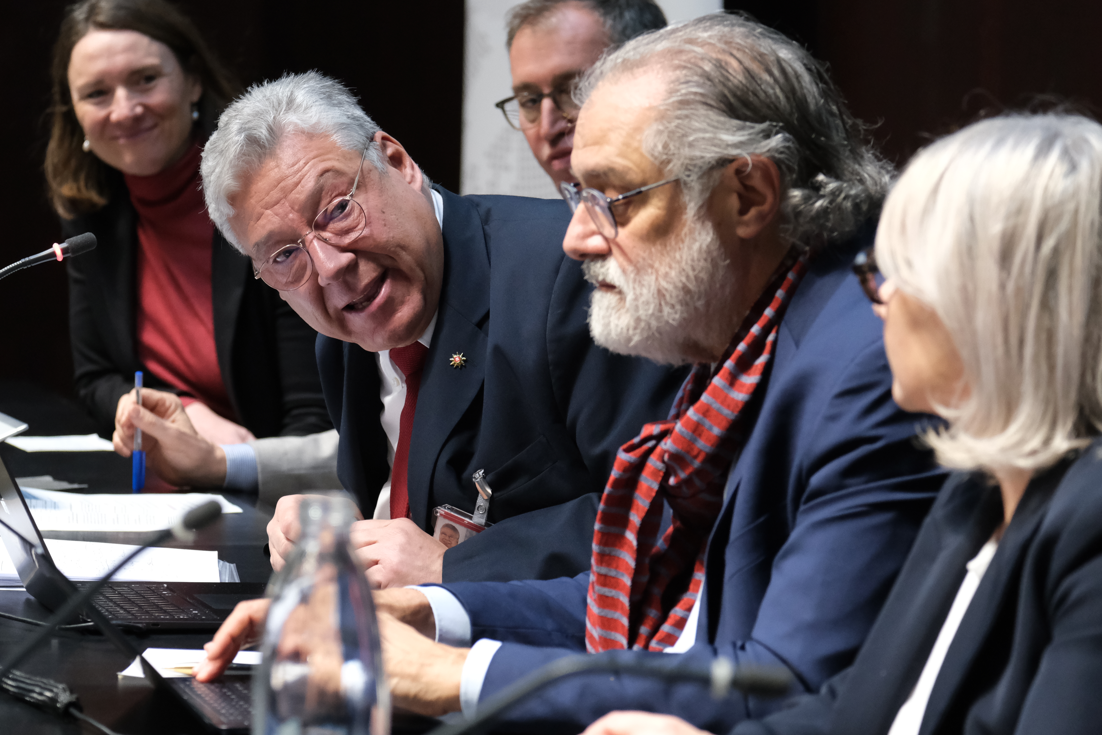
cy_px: 400
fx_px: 5050
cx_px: 480
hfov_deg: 12.5
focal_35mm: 165
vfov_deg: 8.3
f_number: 3.9
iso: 3200
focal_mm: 86
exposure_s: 1/250
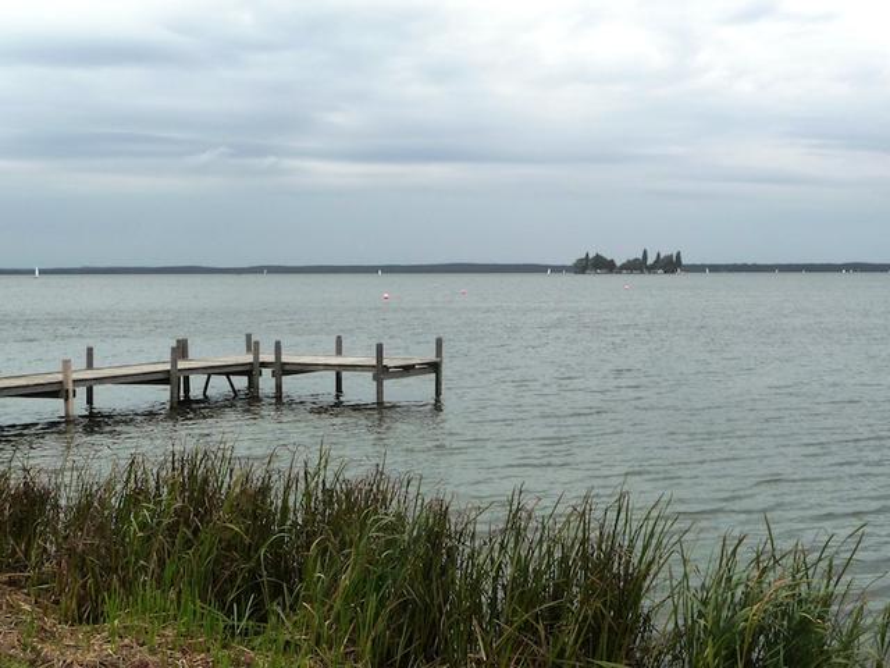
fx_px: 1286
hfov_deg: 38.2
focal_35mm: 50
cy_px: 334
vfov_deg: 29.1
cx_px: 445
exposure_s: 1/640
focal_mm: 8.5
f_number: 4.2
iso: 160
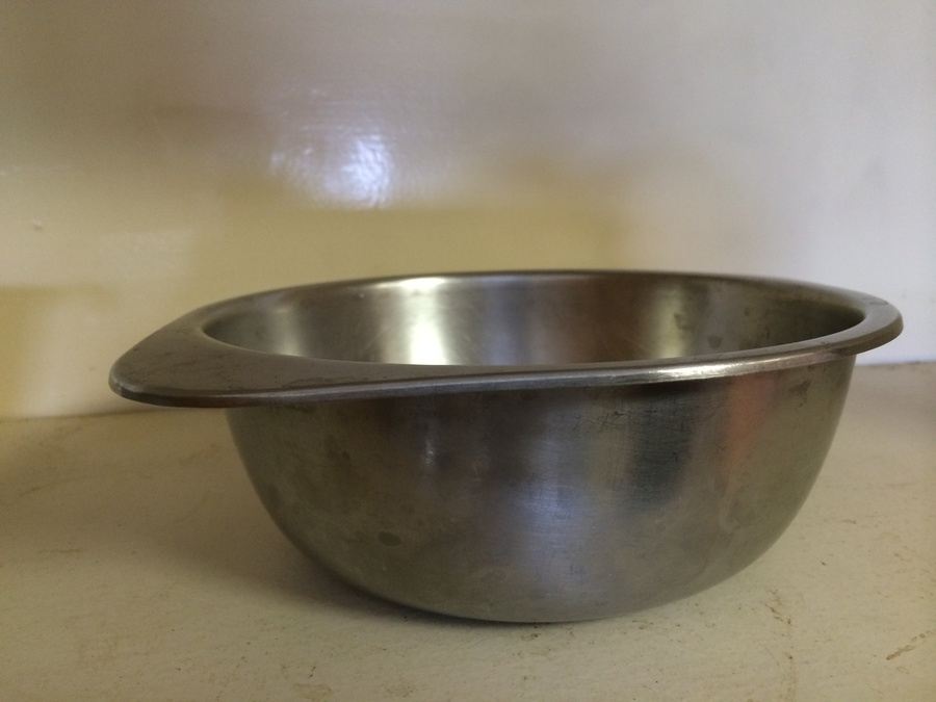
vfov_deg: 46.8
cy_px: 351
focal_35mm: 30
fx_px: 811
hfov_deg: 60.0
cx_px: 468
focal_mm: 4.12
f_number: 2.2
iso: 200
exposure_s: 1/30
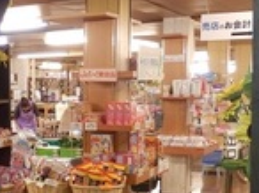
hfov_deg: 24.1
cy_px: 155
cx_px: -7
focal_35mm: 77
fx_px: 575
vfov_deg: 18.9
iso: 200
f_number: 3
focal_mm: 4.5
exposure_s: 1/30
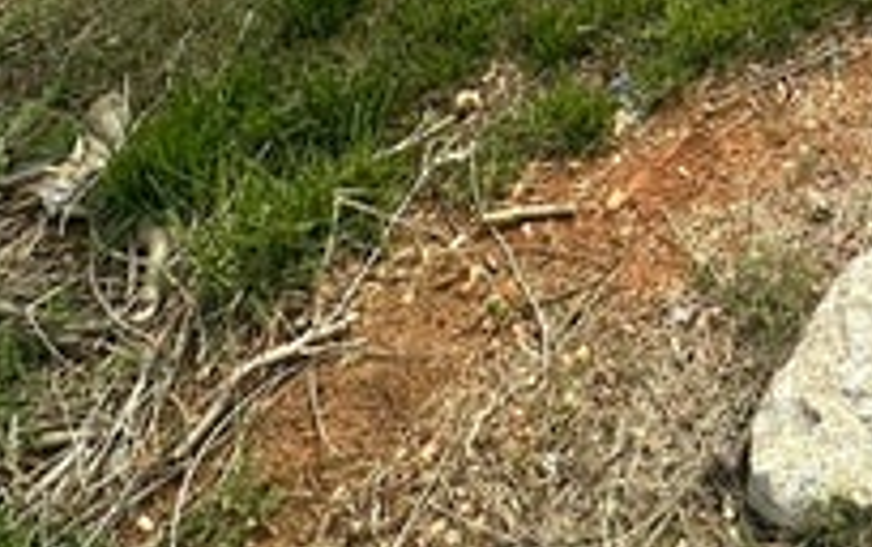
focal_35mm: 62
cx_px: 1101
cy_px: -782
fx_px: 1475
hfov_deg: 27.9
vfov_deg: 14.1
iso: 50
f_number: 2.2
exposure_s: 1/2506
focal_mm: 2.22
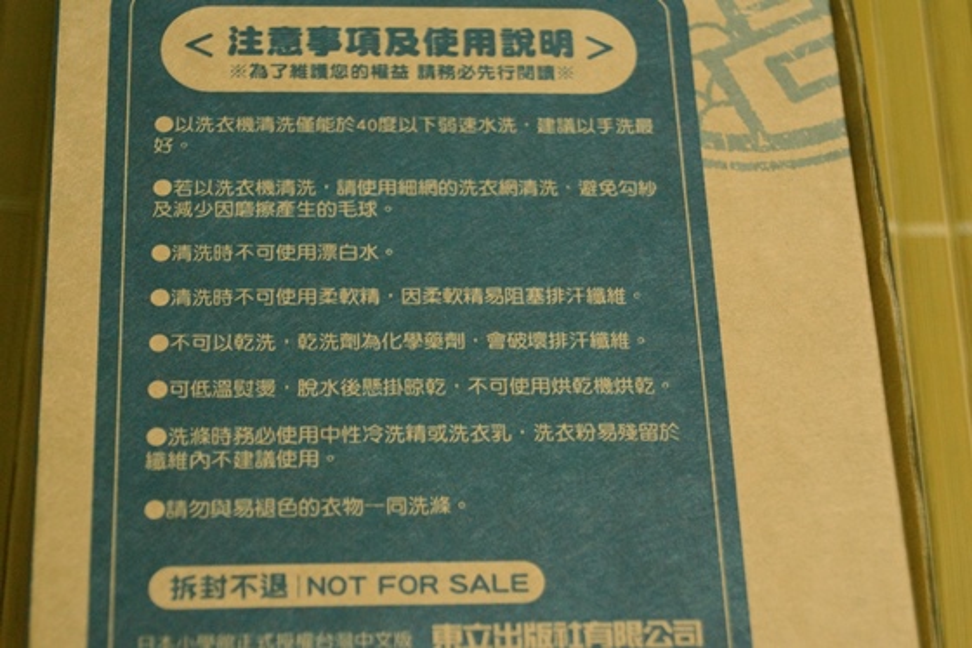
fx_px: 2227
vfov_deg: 16.5
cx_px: 486
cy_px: 324
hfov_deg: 24.6
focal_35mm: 82
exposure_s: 1/30
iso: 1600
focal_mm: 55
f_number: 5.6
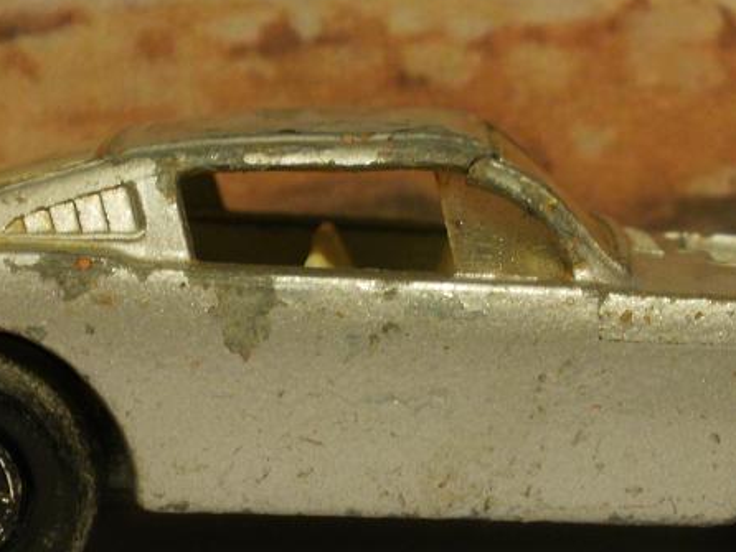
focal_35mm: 101
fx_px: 2149
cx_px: 388
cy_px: 395
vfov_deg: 14.6
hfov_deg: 19.4
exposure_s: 1/2
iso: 125
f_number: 4
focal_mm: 7.7
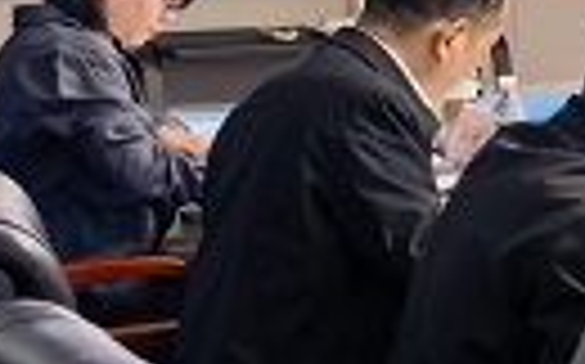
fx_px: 2342
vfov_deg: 8.9
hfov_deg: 11.0
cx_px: 1584
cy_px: 193
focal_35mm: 147
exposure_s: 1/100
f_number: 1.4
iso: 80
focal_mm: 5.75
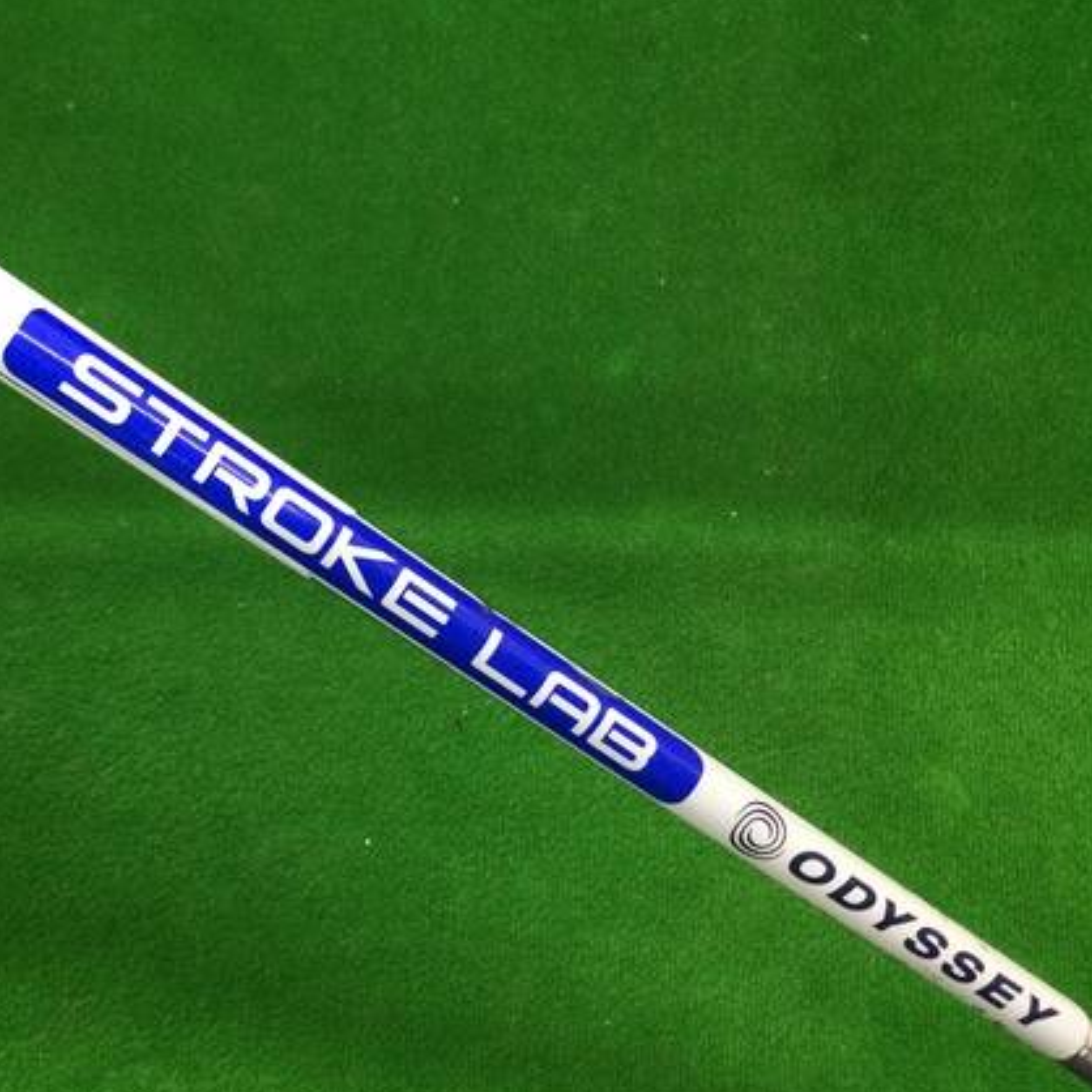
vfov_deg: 40.0
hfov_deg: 39.0
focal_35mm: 42
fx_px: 1499
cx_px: 280
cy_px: 522
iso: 125
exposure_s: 1/30
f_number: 2.4
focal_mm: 3.3
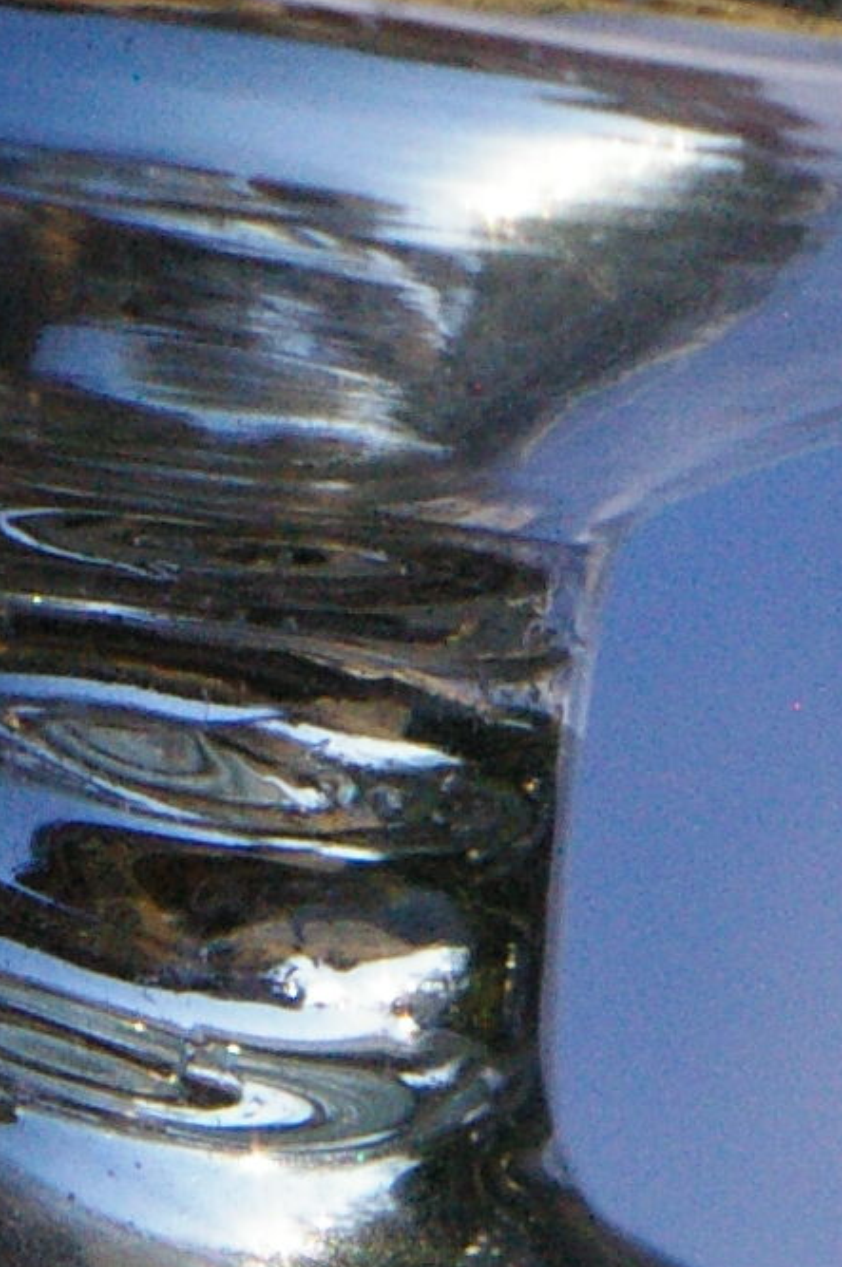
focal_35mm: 176
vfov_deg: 10.9
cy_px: -1022
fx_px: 6190
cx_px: 40
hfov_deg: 7.8
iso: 1600
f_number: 13
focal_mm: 26
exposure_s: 1/250
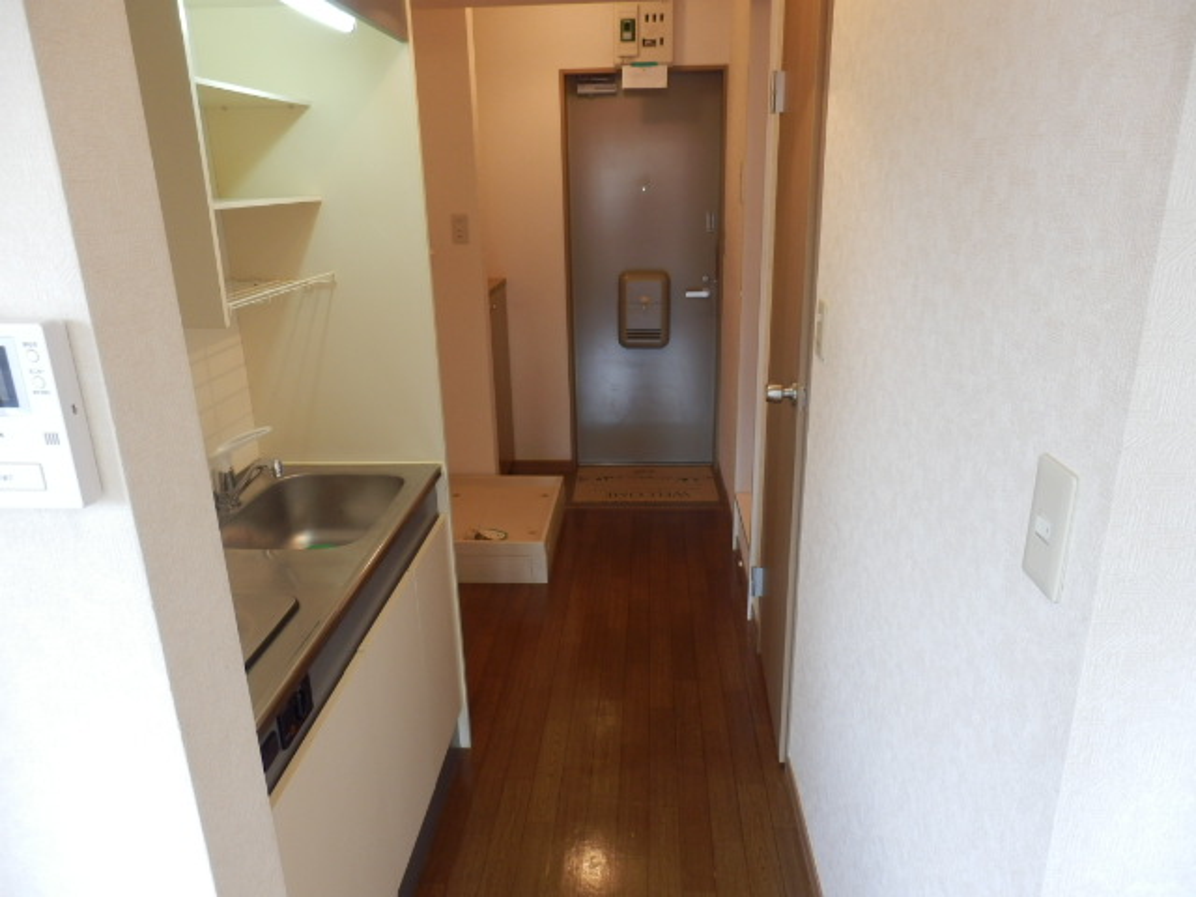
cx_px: 598
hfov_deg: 71.6
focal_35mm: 24
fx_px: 829
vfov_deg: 56.8
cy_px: 448
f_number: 3
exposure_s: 1/30
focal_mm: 4.2
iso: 160
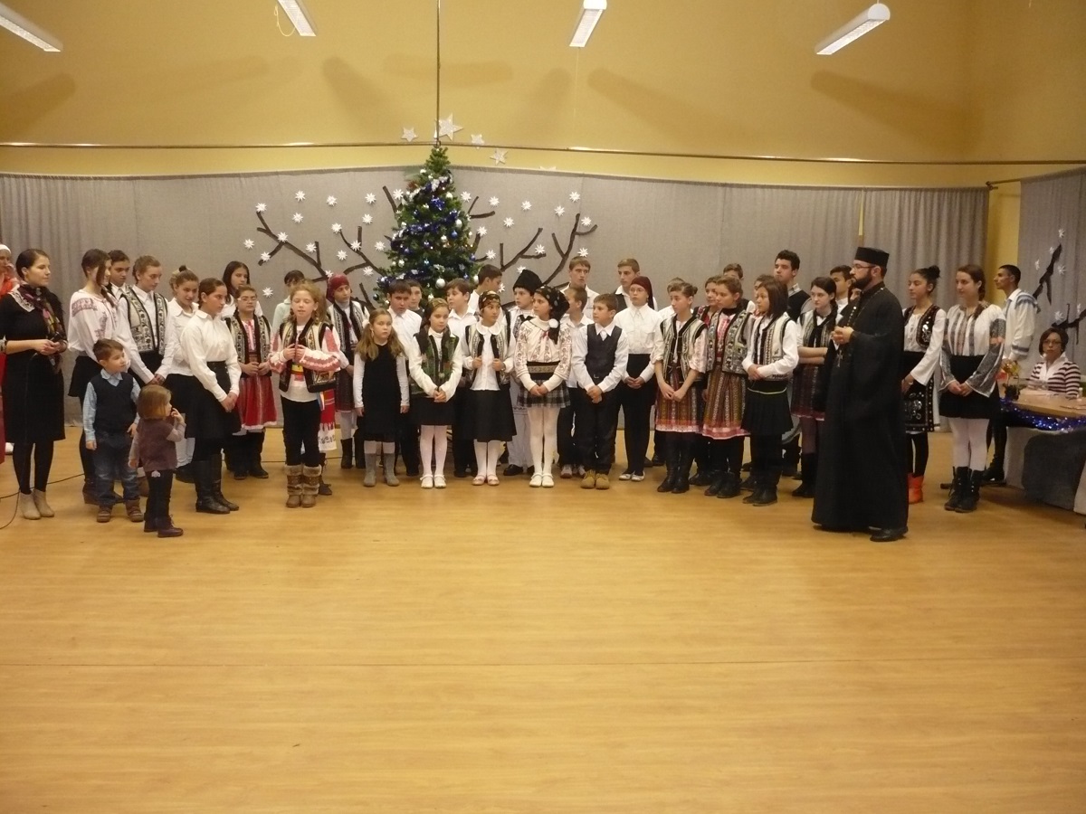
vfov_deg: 40.7
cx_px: 543
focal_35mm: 35
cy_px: 407
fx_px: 1098
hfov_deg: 52.6
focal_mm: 5.8
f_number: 2.8
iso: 400
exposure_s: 1/30
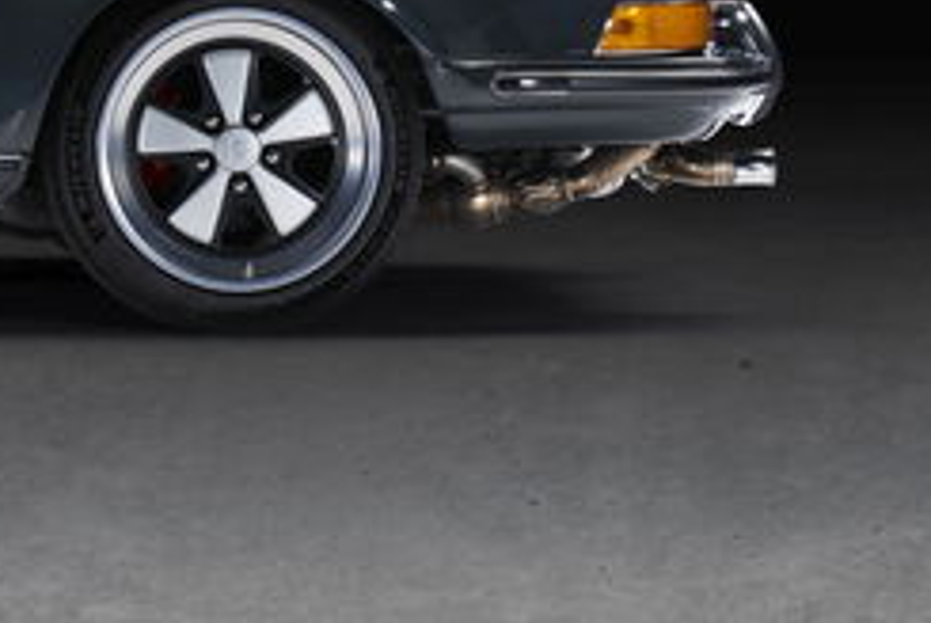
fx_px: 5670
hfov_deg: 9.2
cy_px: -133
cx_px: -300
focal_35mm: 219
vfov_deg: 6.3
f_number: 8
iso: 100
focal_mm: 70
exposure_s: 1/80
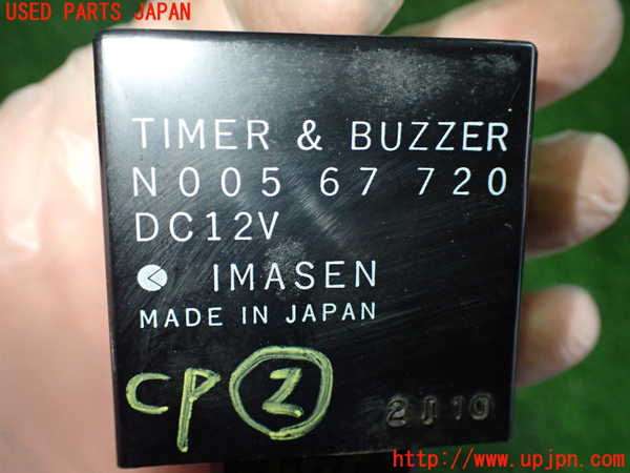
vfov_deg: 46.8
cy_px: 236
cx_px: 315
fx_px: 546
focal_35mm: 30
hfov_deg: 60.0
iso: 640
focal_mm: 5.4
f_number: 2.3
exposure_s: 1/125
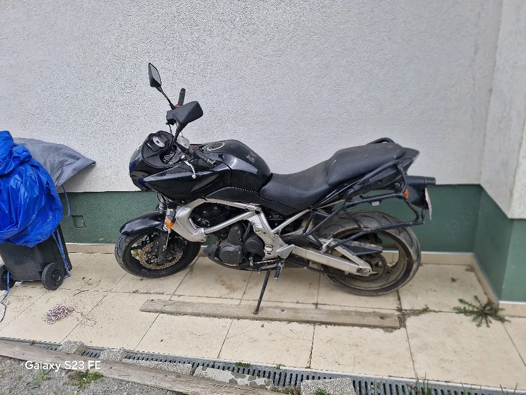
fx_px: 349
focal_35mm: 23
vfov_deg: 58.9
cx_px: 263
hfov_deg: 73.9
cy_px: 198
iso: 50
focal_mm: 5.54
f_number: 1.8
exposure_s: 1/526
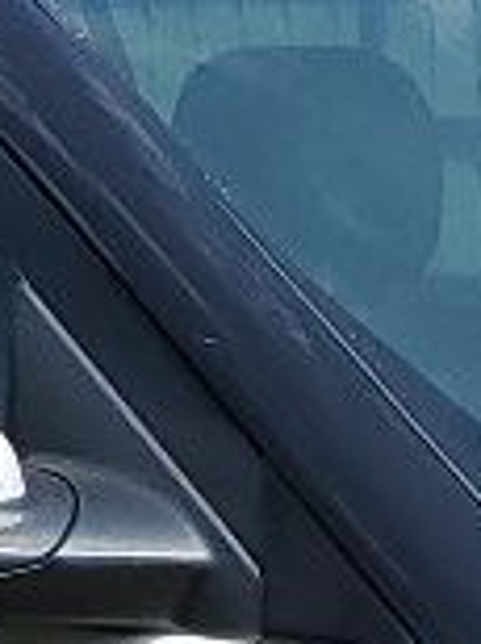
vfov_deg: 7.0
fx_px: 5035
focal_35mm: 271
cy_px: 1439
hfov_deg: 5.4
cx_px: 841
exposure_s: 1/5000
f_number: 1.5
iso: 50
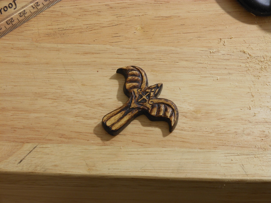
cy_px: 102
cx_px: 136
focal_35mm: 102
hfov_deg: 19.3
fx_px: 799
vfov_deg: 14.5
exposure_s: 1/1.3
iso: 80
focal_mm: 18.3
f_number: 5.4
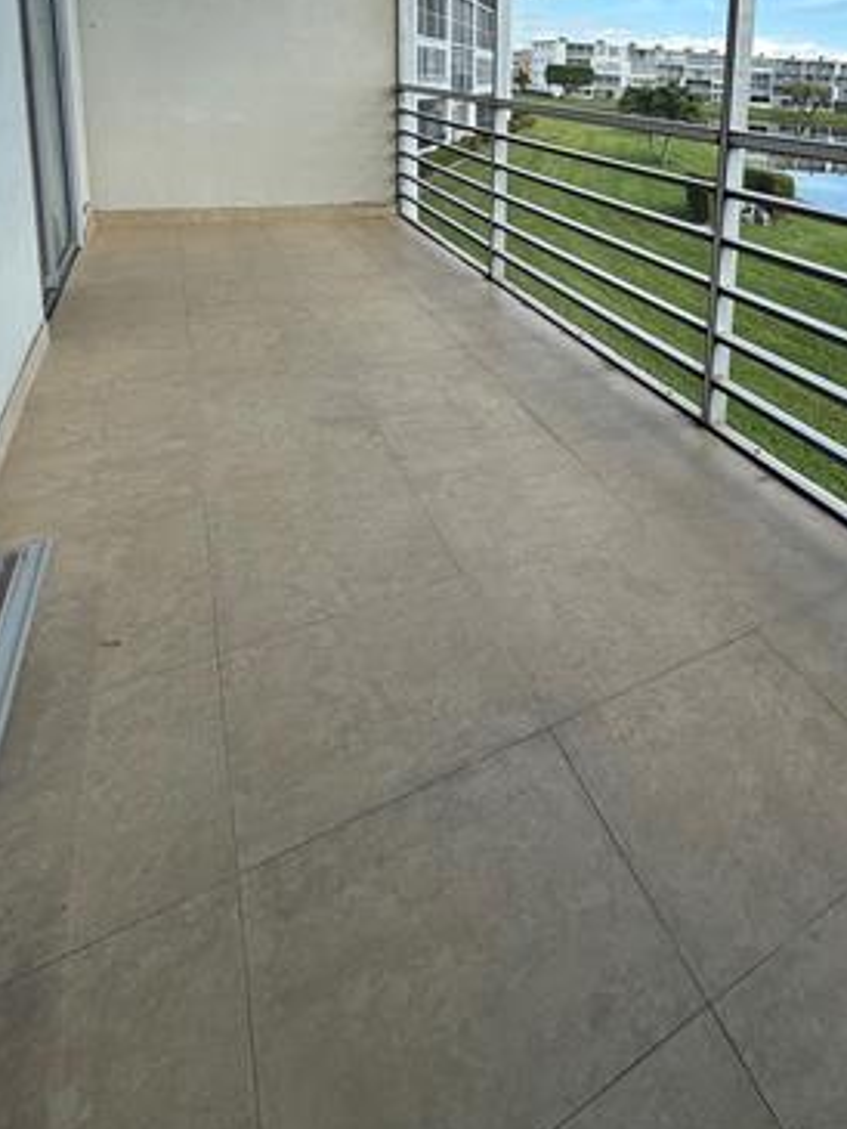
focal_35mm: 23
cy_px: 213
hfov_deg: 54.7
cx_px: 683
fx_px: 750
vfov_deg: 66.5
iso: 50
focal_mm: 2.22
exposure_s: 1/742
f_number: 2.2
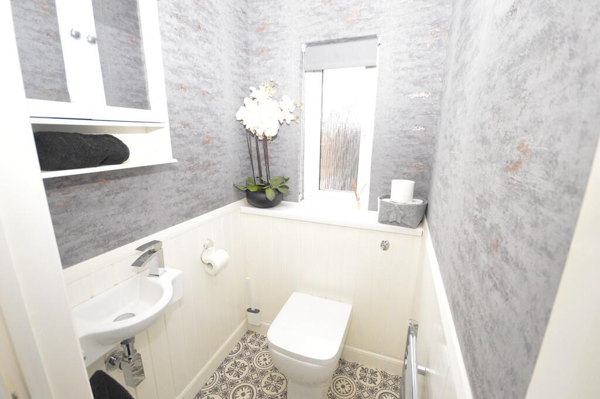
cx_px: 300
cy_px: 200
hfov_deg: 100.4
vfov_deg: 77.2
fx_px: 250
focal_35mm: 15
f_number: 4
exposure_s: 1/60
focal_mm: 10
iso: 3200
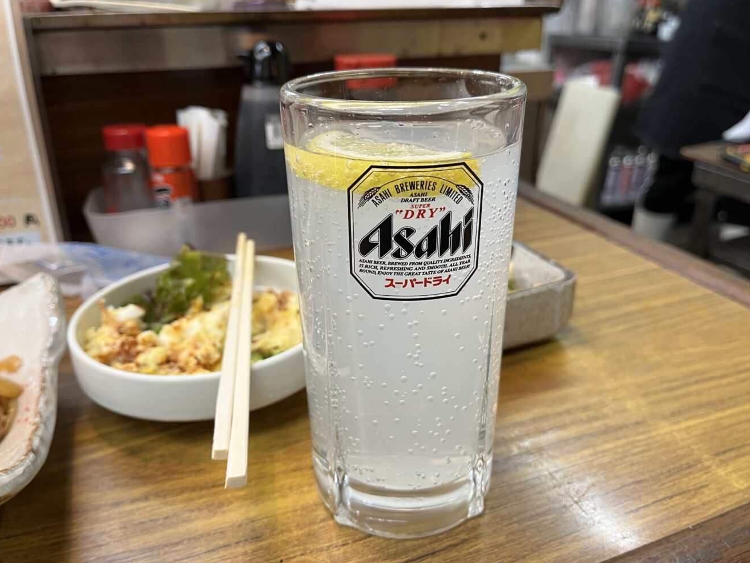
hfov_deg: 65.3
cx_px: 375
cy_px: 276
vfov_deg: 51.4
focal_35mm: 27
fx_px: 585
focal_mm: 5.1
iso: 100
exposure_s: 1/60
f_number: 1.6
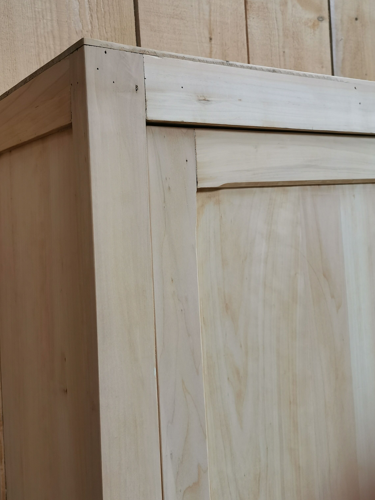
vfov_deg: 52.3
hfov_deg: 40.6
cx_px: 154
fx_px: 506
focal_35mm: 35
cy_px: 200
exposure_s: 1/100
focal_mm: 5.58
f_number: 1.8
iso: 160
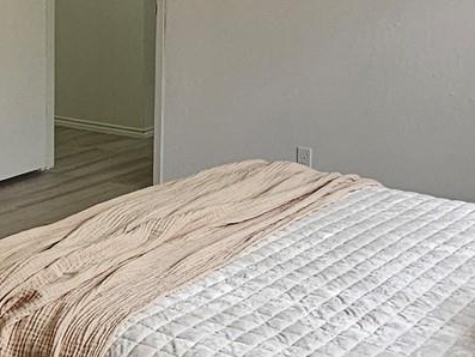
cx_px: 205
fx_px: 920
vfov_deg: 21.6
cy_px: 58
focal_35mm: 67
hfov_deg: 28.9
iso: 80
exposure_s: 1/120
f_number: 2.2
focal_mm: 2.2
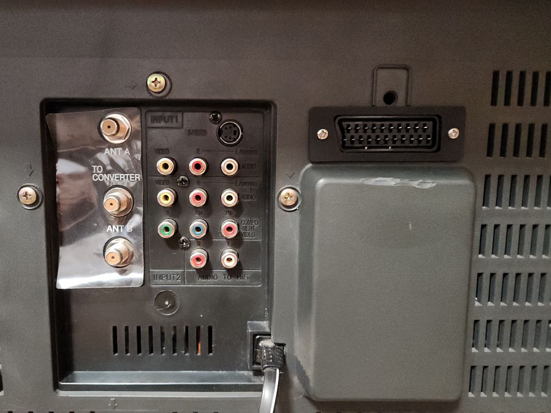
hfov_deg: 67.1
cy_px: 203
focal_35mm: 26
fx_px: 414
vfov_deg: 53.1
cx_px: 241
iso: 1250
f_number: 1.8
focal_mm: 5.4
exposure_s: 1/24
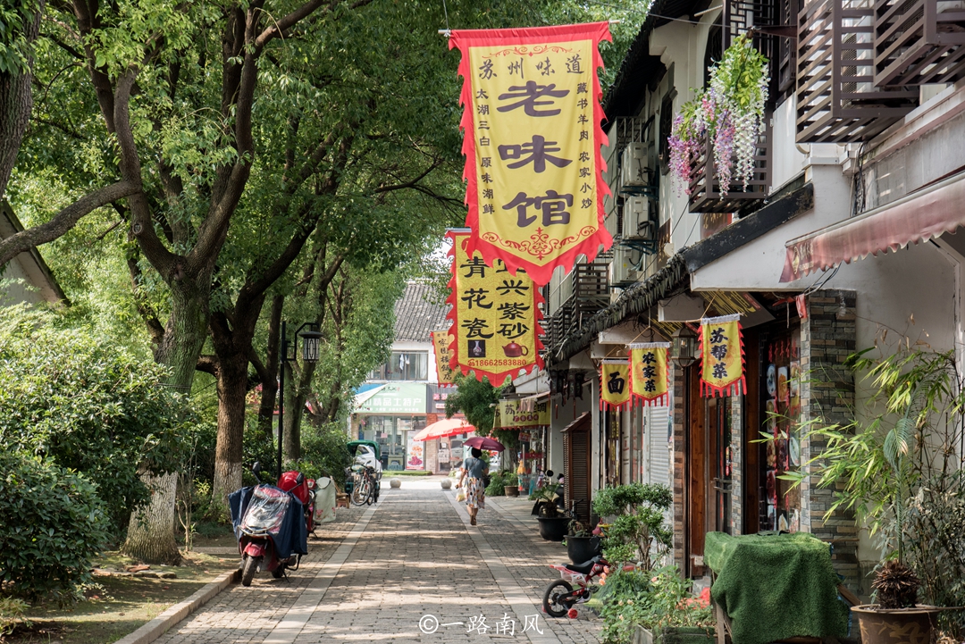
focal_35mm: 70
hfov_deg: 28.8
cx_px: 482
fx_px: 1877
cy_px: 322
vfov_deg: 19.5
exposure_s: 1/100
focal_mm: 70
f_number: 13
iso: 500
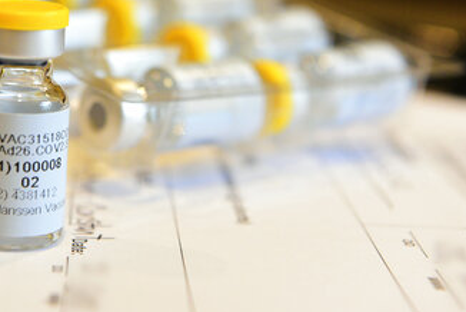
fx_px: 1425
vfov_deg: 12.4
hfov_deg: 18.5
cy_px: 83
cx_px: 137
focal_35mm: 110
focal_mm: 70
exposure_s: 1/125
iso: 3200
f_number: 6.3
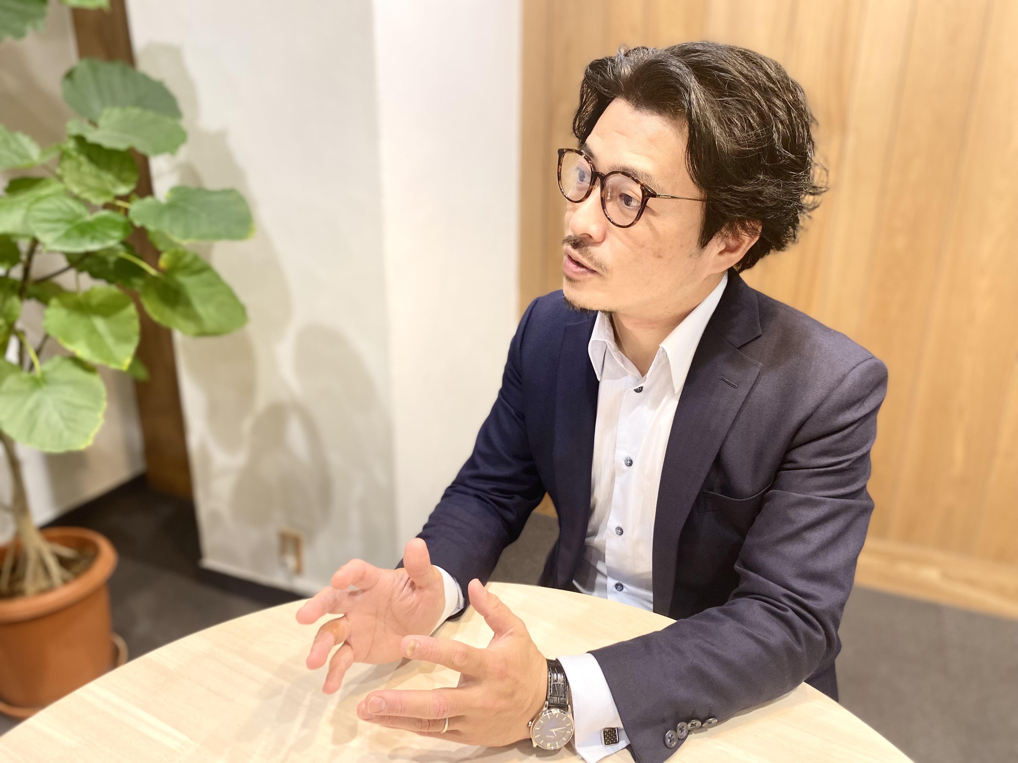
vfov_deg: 53.1
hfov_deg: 67.3
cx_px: 509
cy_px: 382
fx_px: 765
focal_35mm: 26
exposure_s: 1/60
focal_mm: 4.2
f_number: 1.8
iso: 125
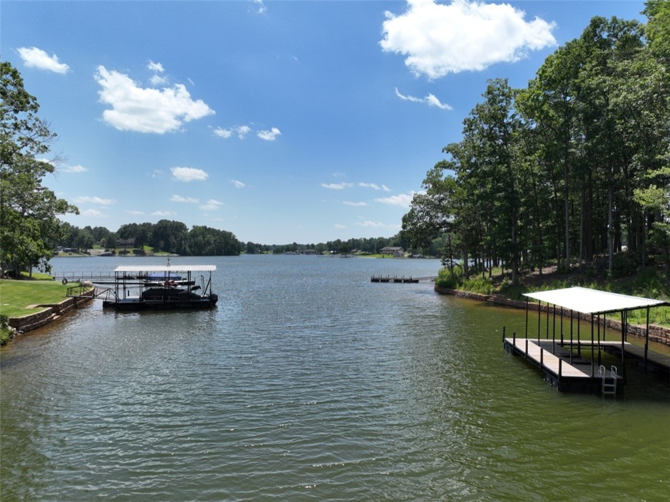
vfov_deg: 56.8
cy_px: 251
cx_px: 335
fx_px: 464
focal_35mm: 24
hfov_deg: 71.6
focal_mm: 12.29
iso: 130
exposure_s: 1/320
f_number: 2.8
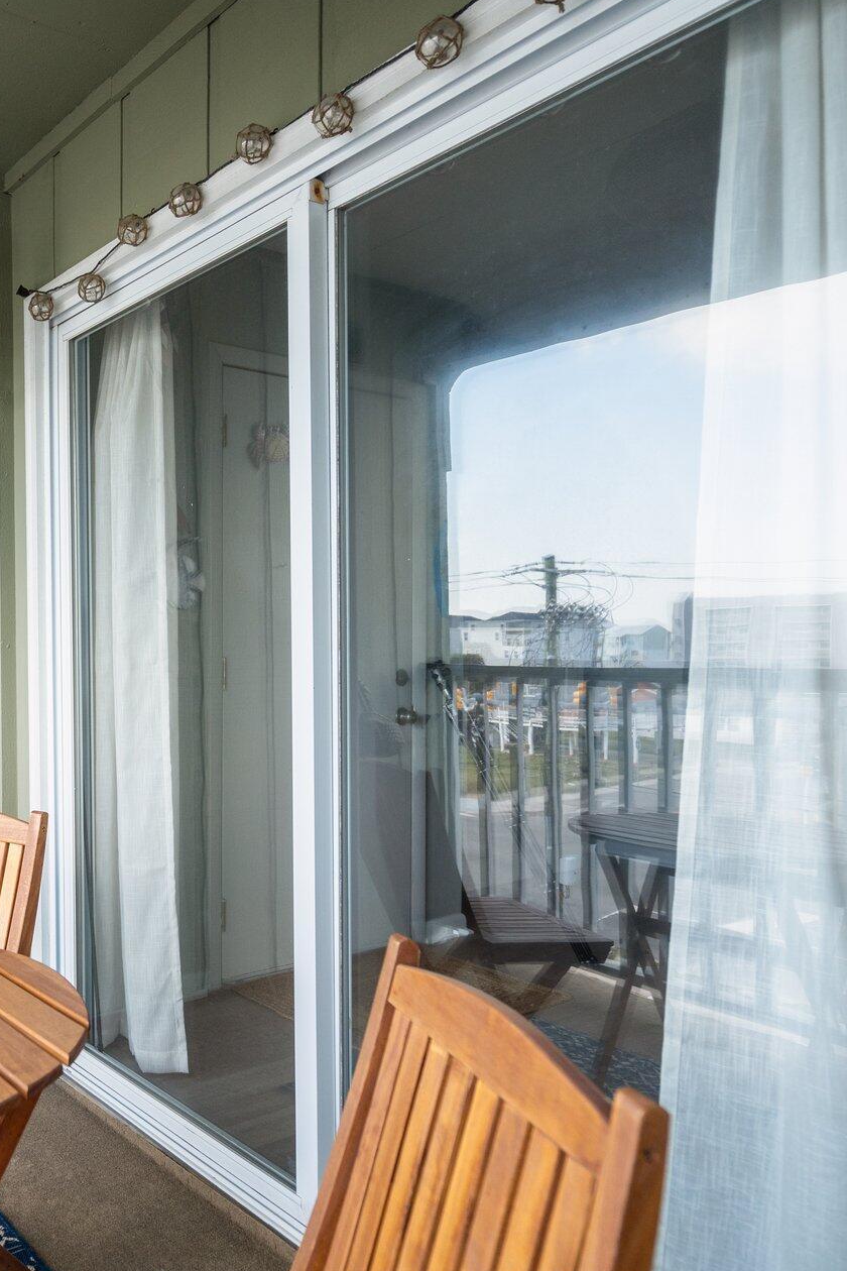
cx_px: 40
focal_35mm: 26
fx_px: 918
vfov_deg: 69.4
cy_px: 628
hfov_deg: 43.8
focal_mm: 16
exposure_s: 1/200
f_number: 4
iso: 320
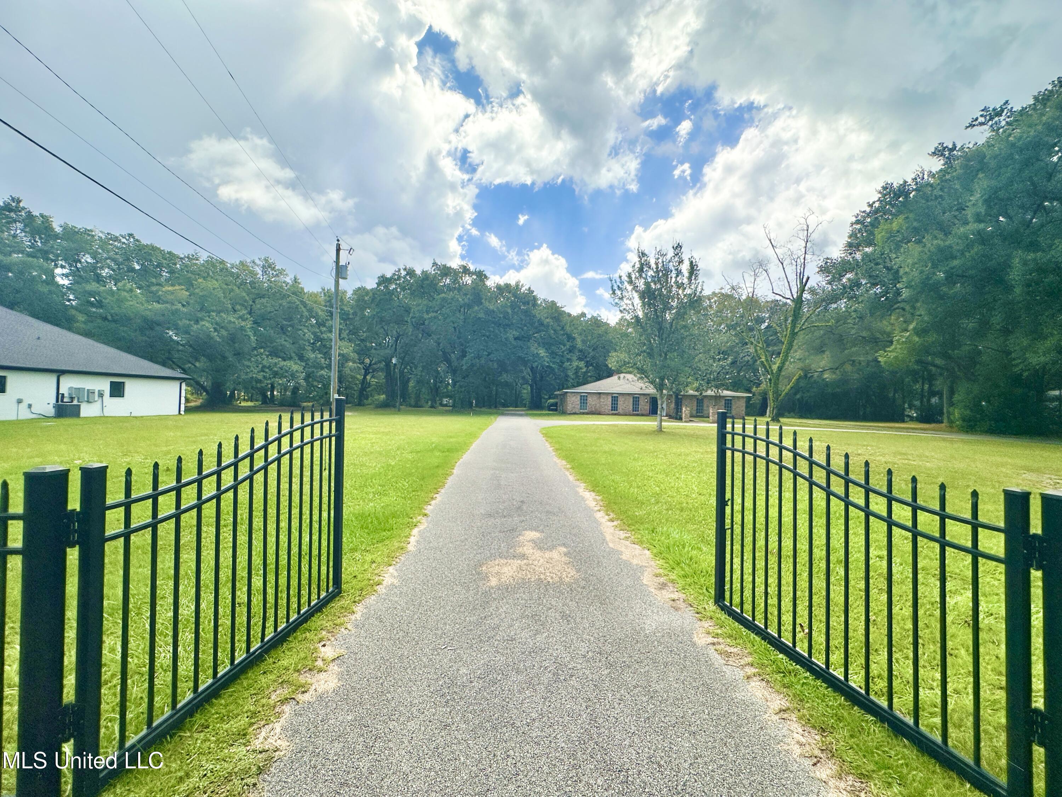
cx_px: 531
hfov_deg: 102.1
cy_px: 398
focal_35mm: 14
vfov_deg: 85.7
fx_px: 430
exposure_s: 1/4464
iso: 50
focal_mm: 2.22
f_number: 2.2
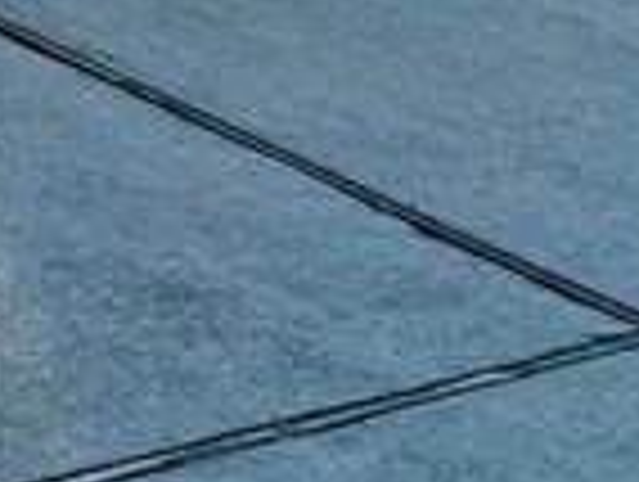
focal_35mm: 173
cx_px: -608
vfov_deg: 7.8
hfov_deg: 10.5
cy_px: -797
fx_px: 3199
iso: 80
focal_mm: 6.86
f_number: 1.78
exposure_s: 1/3058
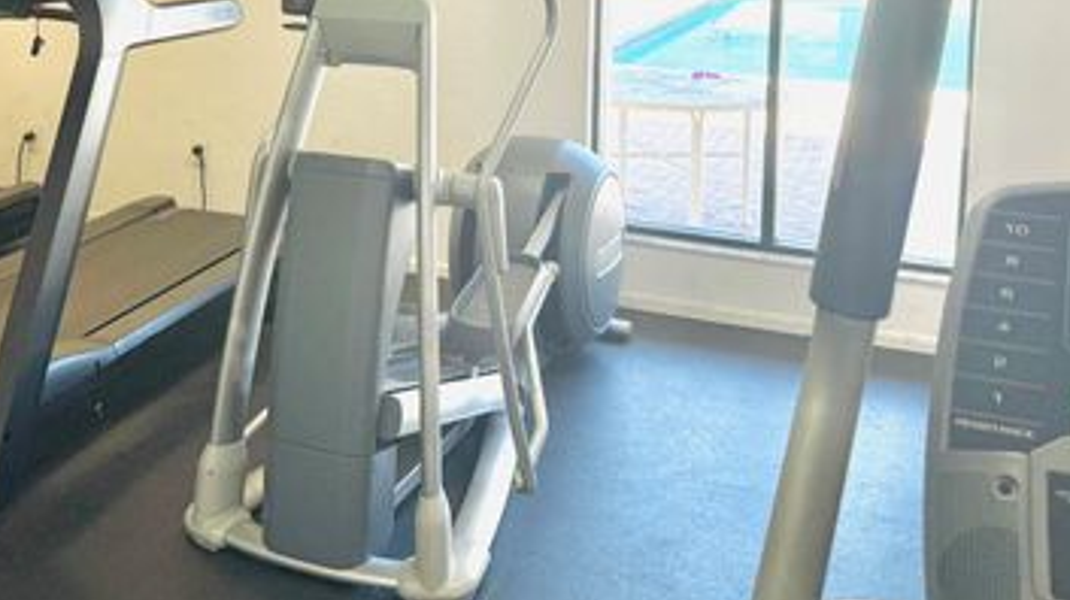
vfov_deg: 25.6
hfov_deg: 45.5
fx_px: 1248
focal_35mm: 44
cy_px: -11
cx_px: 330
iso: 80
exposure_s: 1/303
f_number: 1.78
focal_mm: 6.76
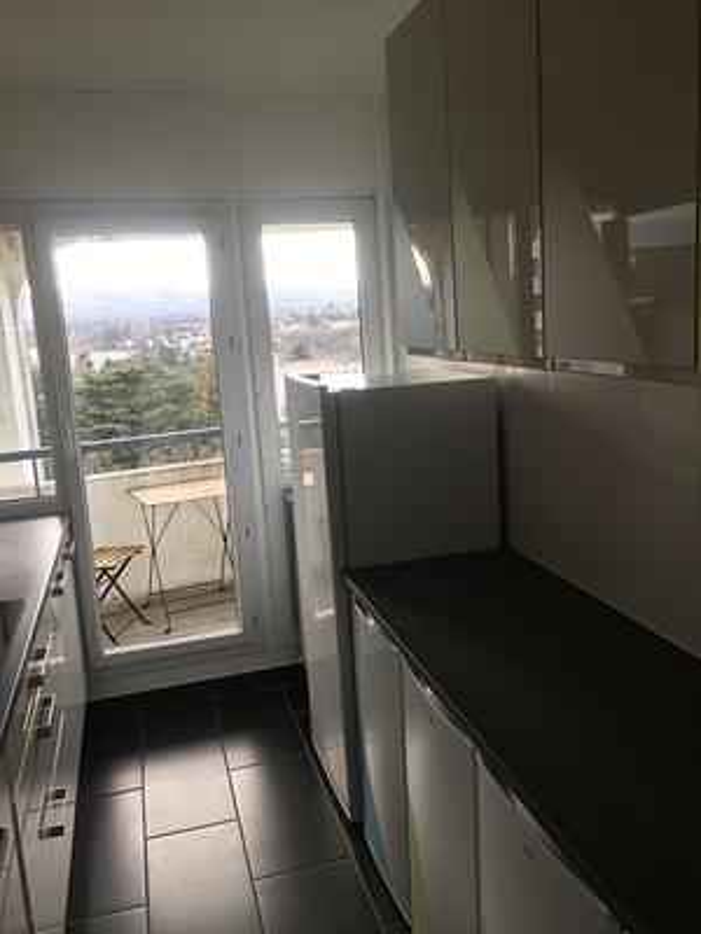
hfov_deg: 48.2
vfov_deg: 61.7
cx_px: 350
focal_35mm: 29
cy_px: 467
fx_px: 783
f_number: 2.2
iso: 25
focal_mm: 4.15
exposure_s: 1/50
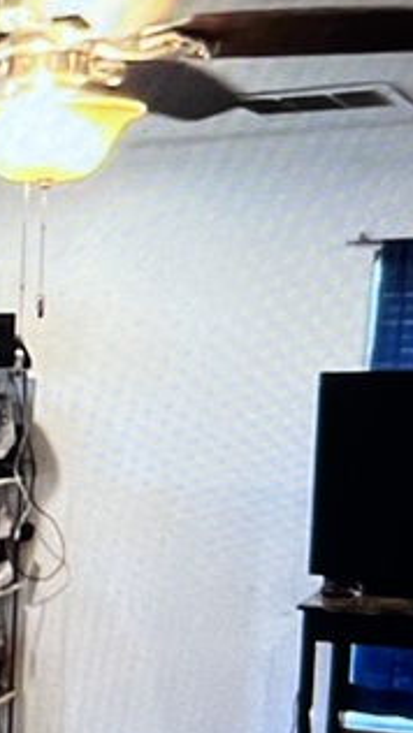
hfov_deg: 9.0
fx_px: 2509
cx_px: -325
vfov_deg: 16.6
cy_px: 306
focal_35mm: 129
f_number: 1.5
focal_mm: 5.7
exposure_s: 1/120
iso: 64
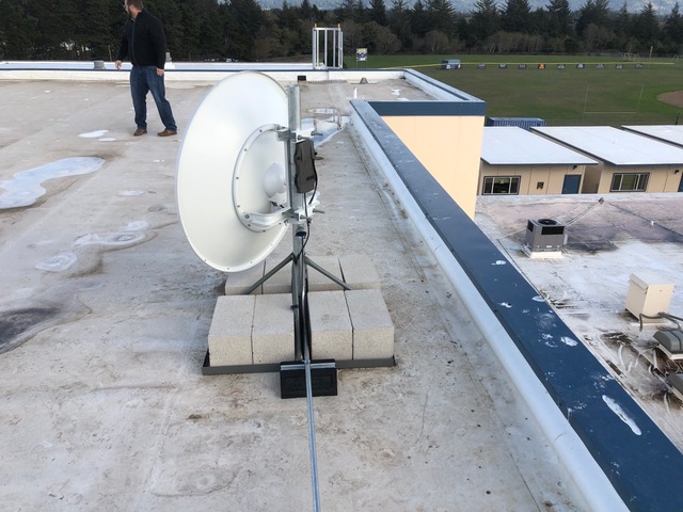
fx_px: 552
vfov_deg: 49.7
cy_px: 256
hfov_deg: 63.4
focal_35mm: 28
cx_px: 342
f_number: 1.8
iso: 20
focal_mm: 3.99
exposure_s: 1/979
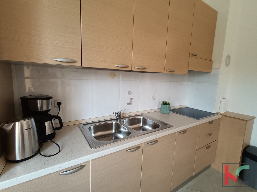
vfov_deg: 74.7
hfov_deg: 91.0
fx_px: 126
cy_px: 96
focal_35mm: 17
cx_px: 128
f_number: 2.2
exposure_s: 1/100
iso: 487
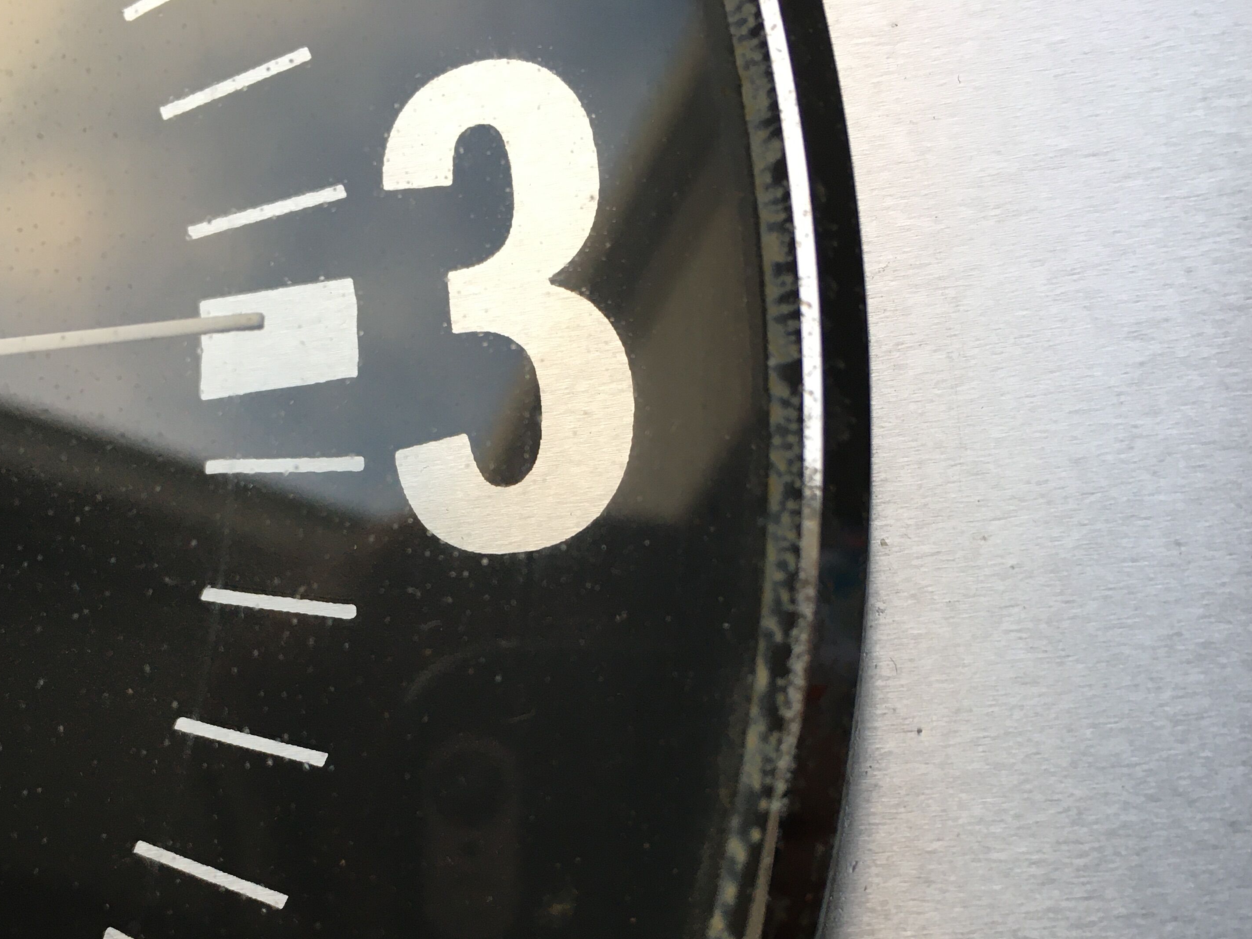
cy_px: 649
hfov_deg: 45.7
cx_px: 538
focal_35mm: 41
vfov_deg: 34.7
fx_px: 1483
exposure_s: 1/33
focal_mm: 4.15
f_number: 2.2
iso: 25
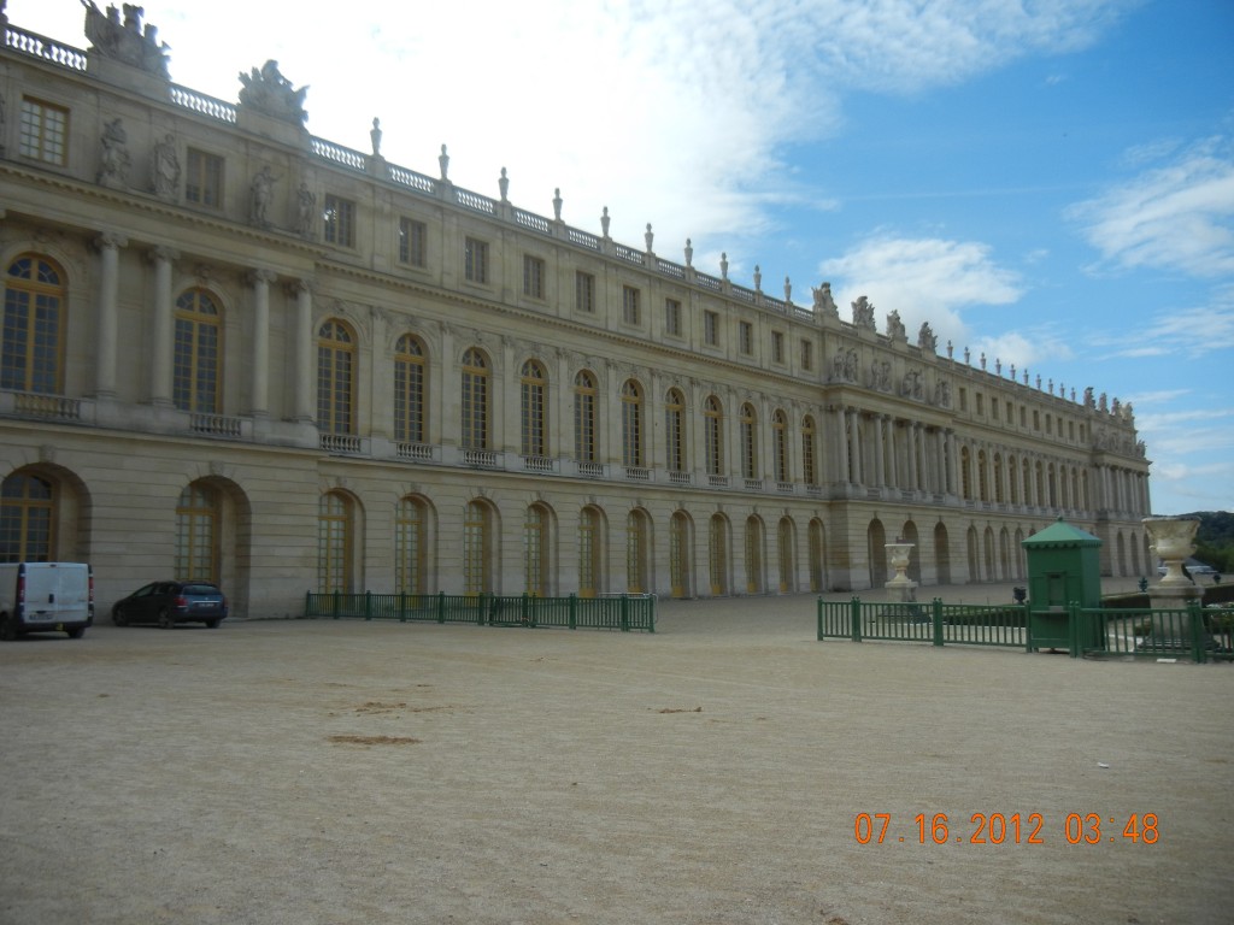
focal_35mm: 30
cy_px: 462
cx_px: 617
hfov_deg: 60.0
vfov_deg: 46.8
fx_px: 1069
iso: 160
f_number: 7
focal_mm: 5.4
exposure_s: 1/456
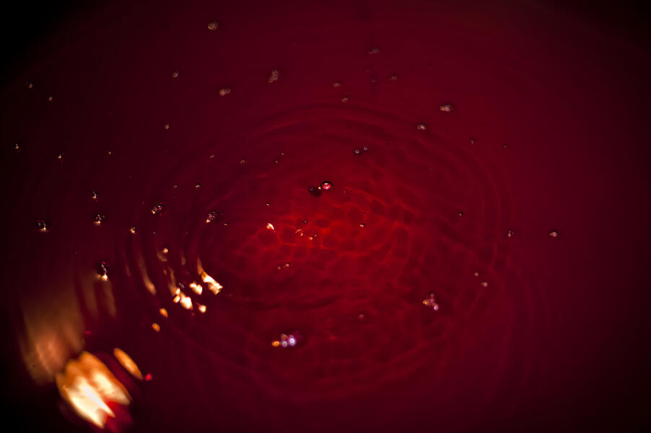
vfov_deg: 27.0
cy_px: 216
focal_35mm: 50
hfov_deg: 39.6
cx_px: 326
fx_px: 903
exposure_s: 1/125
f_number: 1.4
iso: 640
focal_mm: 50
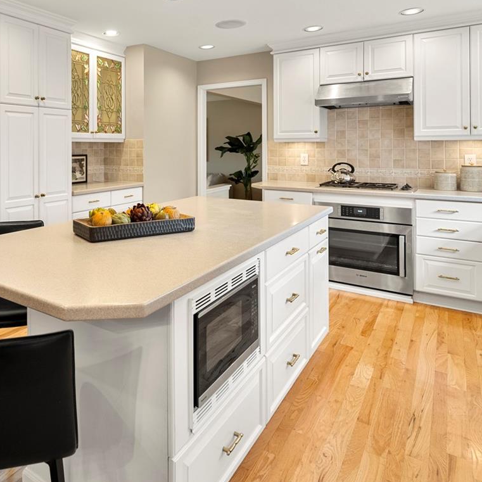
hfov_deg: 59.7
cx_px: 122
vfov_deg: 60.9
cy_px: 149
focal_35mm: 25
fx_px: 394
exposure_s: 1/8
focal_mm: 14
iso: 640
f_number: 7.1
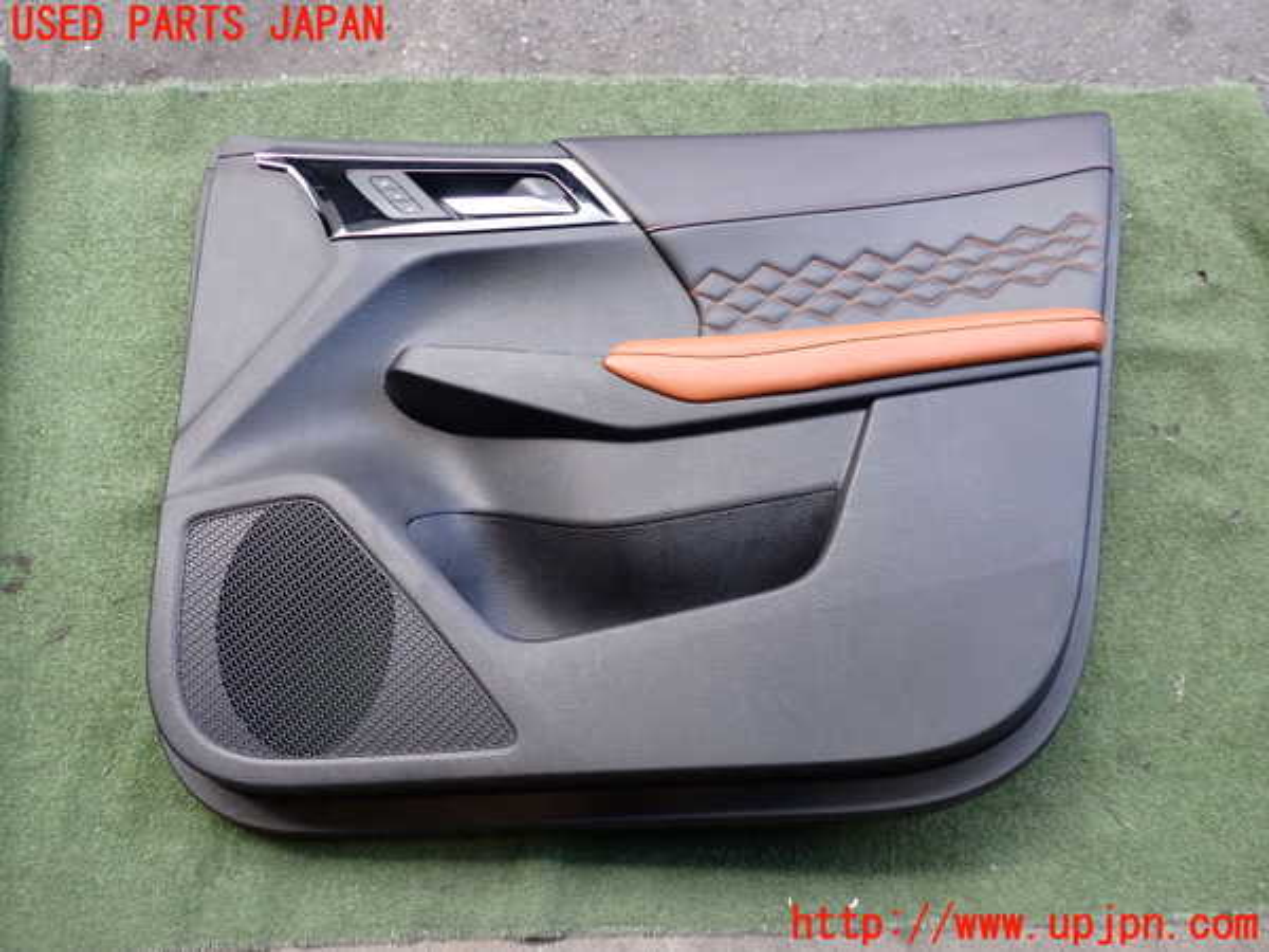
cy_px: 476
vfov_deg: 46.8
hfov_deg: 60.0
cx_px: 634
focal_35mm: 30
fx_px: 1100
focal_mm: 5.4
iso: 200
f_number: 2.3
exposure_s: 1/100
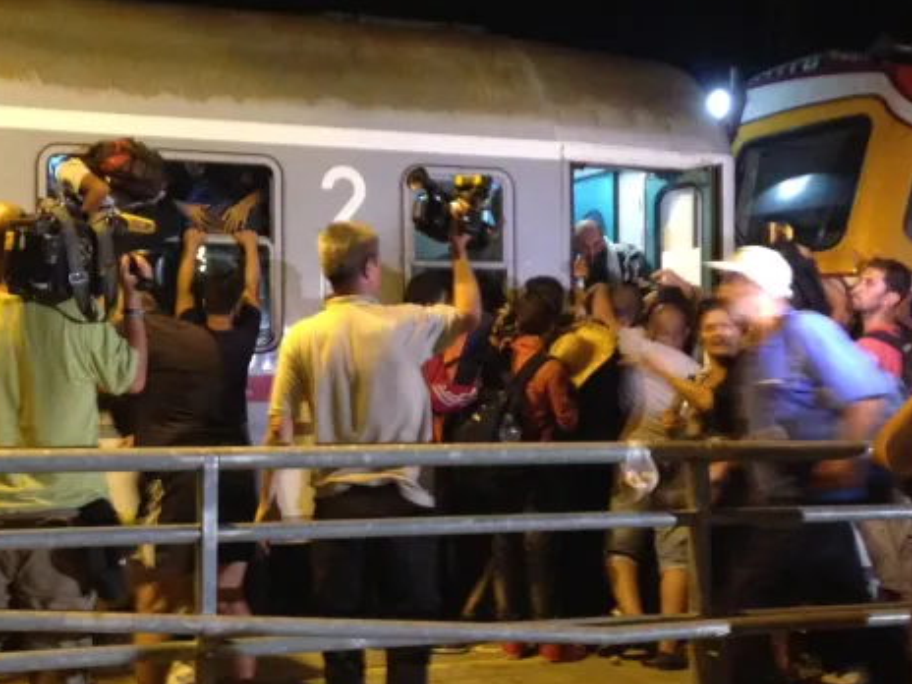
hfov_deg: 35.1
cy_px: 340
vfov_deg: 27.0
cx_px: 279
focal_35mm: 54
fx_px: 1423
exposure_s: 1/15
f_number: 2.4
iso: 500
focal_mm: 4.12
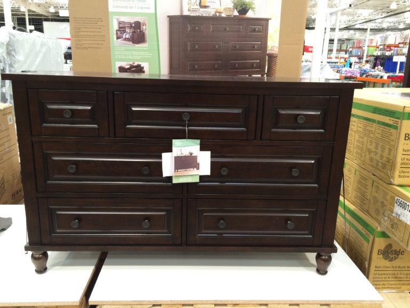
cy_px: 154
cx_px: 205
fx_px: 343
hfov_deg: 61.7
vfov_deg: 48.2
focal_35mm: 29
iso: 100
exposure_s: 1/33
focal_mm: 4.15
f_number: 2.2
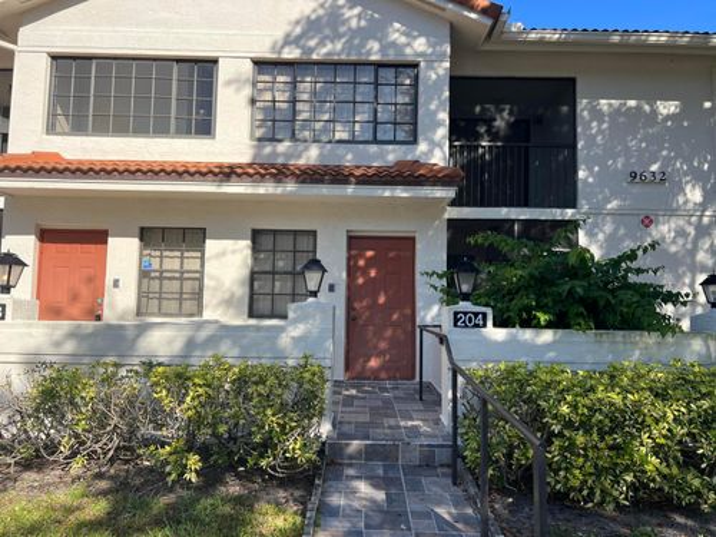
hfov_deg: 67.3
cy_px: 268
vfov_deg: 53.1
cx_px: 358
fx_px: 538
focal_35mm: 26
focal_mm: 5.7
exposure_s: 1/2123
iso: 50
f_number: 1.5
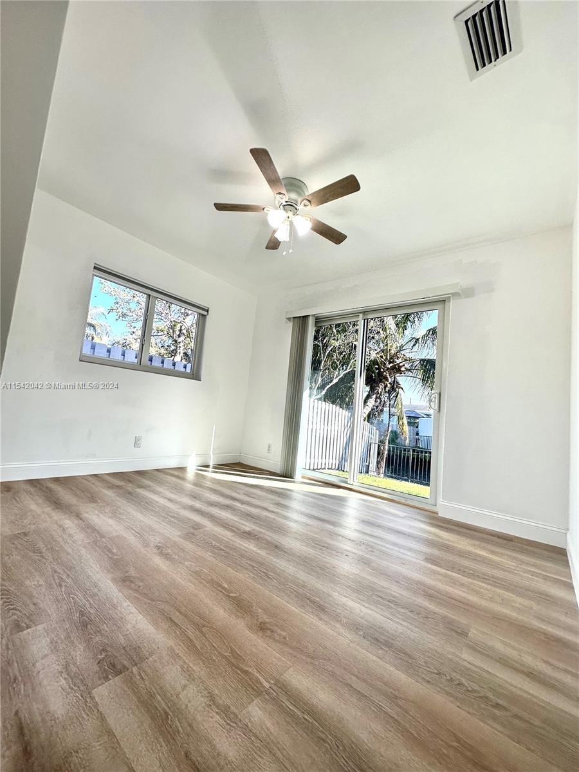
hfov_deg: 85.7
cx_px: 290
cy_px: 386
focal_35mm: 14
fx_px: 312
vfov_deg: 102.1
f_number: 2.2
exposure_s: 1/186
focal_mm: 2.22
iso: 40
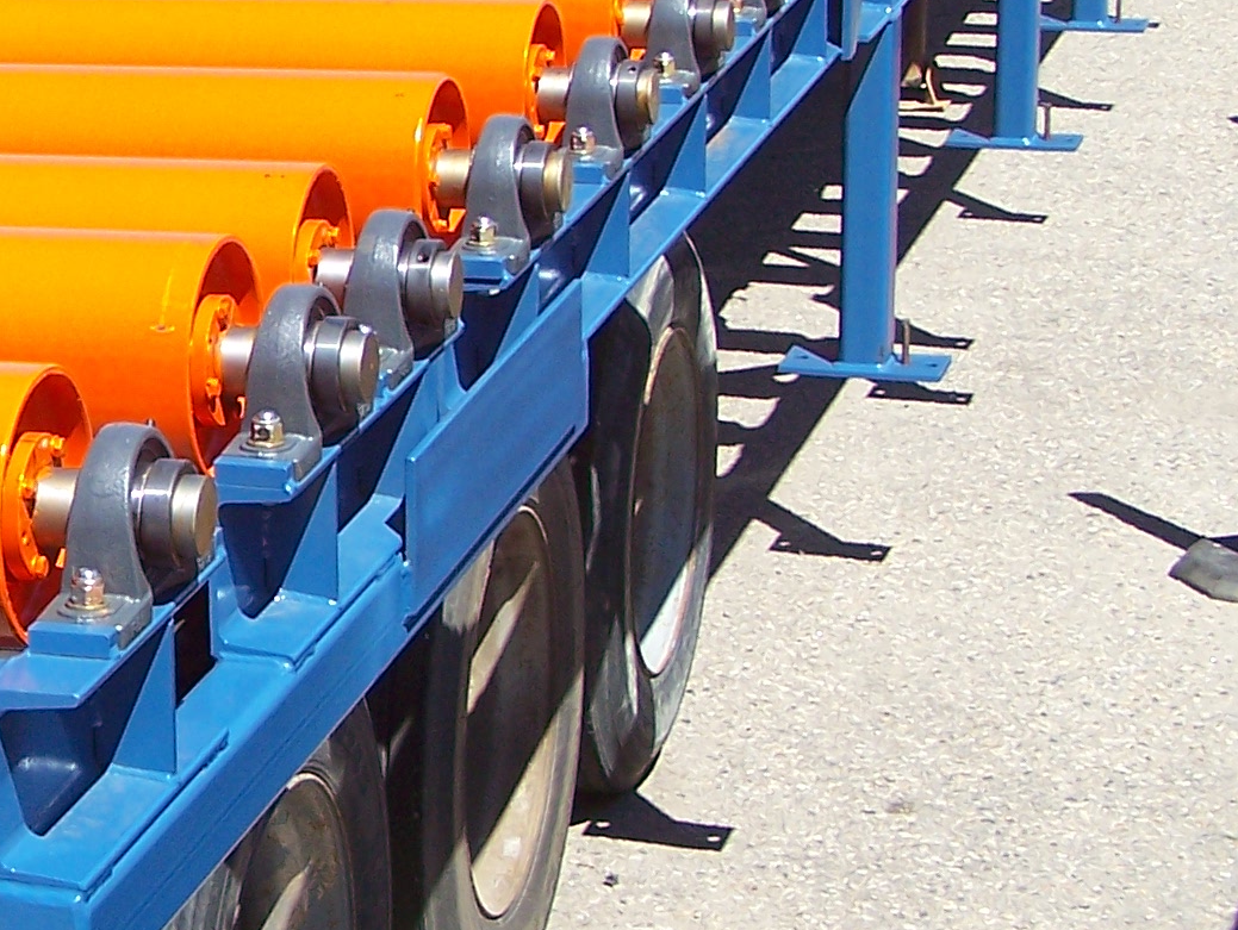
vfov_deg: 13.6
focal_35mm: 109
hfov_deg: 17.4
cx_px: -143
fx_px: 3901
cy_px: 261
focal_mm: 6.7
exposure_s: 1/640
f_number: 4
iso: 80
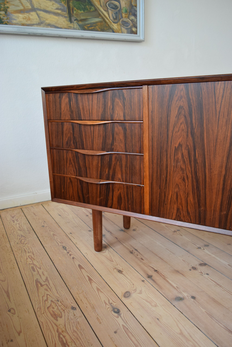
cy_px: 174
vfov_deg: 61.9
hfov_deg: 43.7
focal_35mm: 30
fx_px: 289
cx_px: 116
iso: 1600
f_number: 3.8
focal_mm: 20
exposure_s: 1/200
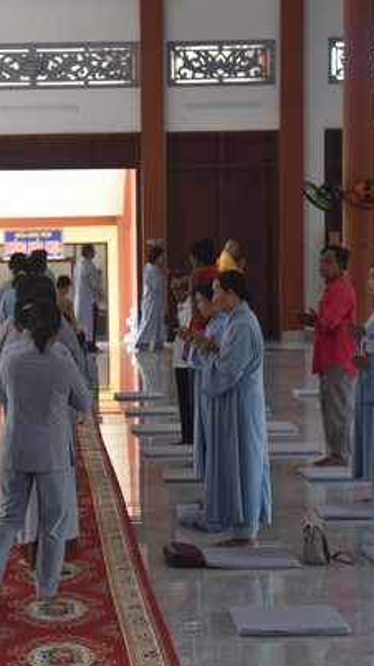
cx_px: 84
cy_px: 333
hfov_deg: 11.5
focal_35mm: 105
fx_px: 1852
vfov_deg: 20.4
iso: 400
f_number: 4.5
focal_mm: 62
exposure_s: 1/80
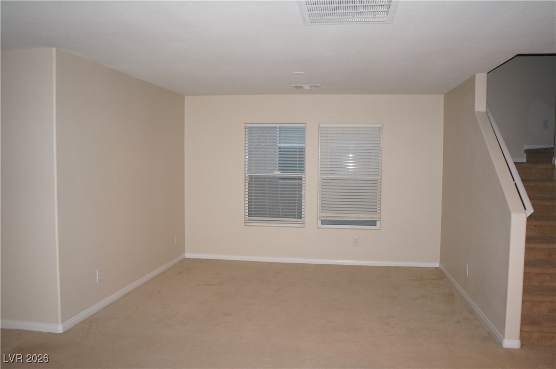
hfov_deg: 62.0
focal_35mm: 30
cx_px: 278
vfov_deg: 43.5
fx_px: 463
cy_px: 184
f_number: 2.8
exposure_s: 1/60
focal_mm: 20
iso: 800
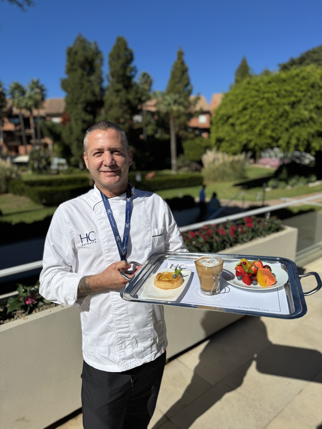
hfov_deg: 56.8
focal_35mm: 24
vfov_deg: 71.6
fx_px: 298
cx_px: 161
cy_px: 214
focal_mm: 6.76
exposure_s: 1/15152
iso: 64
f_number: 1.78
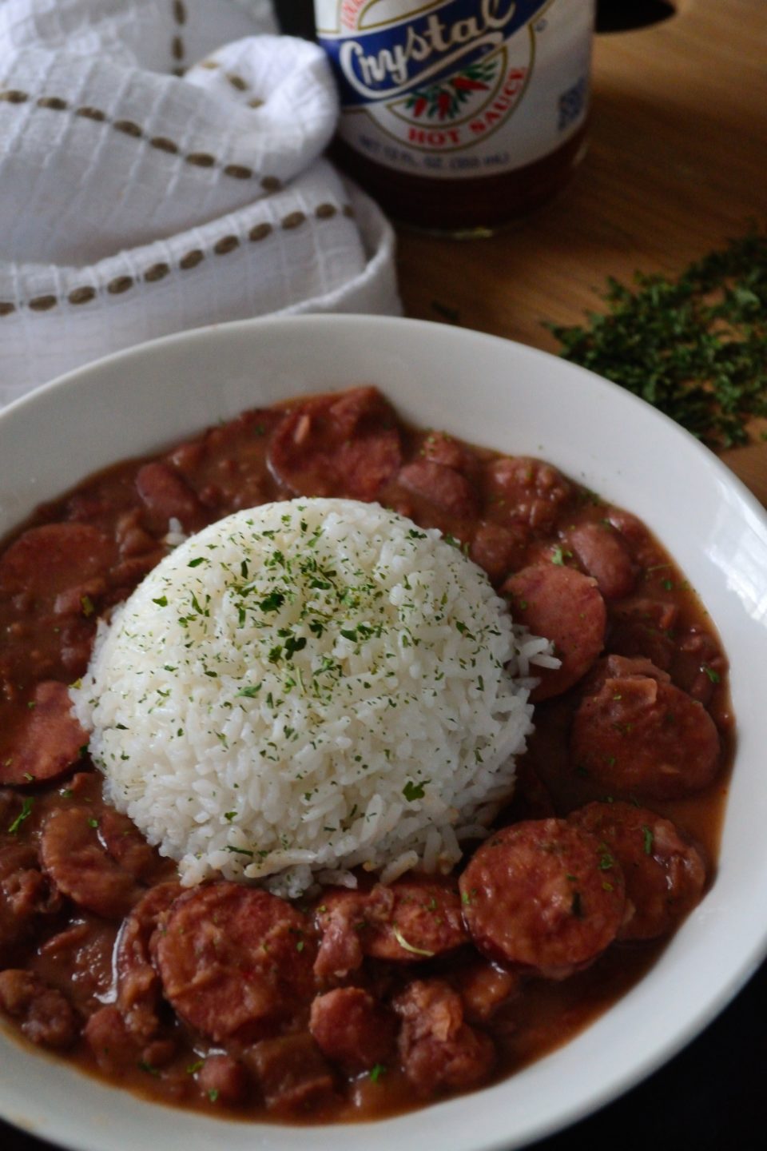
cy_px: 576
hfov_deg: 22.6
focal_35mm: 60
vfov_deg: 33.4
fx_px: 1917
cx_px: 384
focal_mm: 40
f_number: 5.6
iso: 2000
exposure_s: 1/25
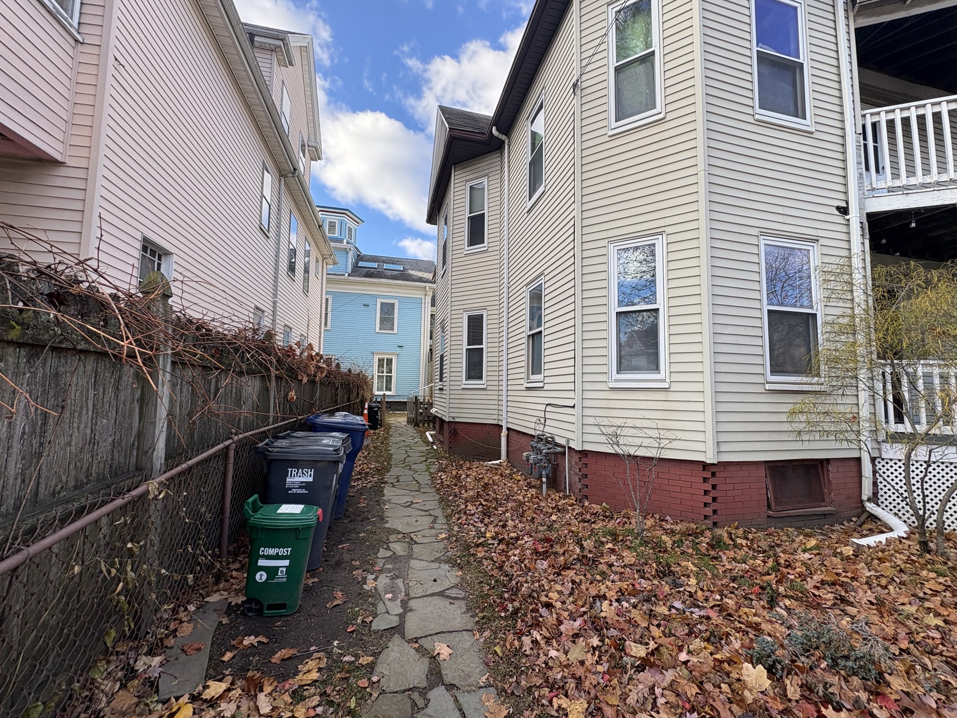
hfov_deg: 102.1
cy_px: 359
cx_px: 478
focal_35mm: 14
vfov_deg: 85.7
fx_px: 387
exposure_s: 1/304
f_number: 2.2
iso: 40
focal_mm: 2.22
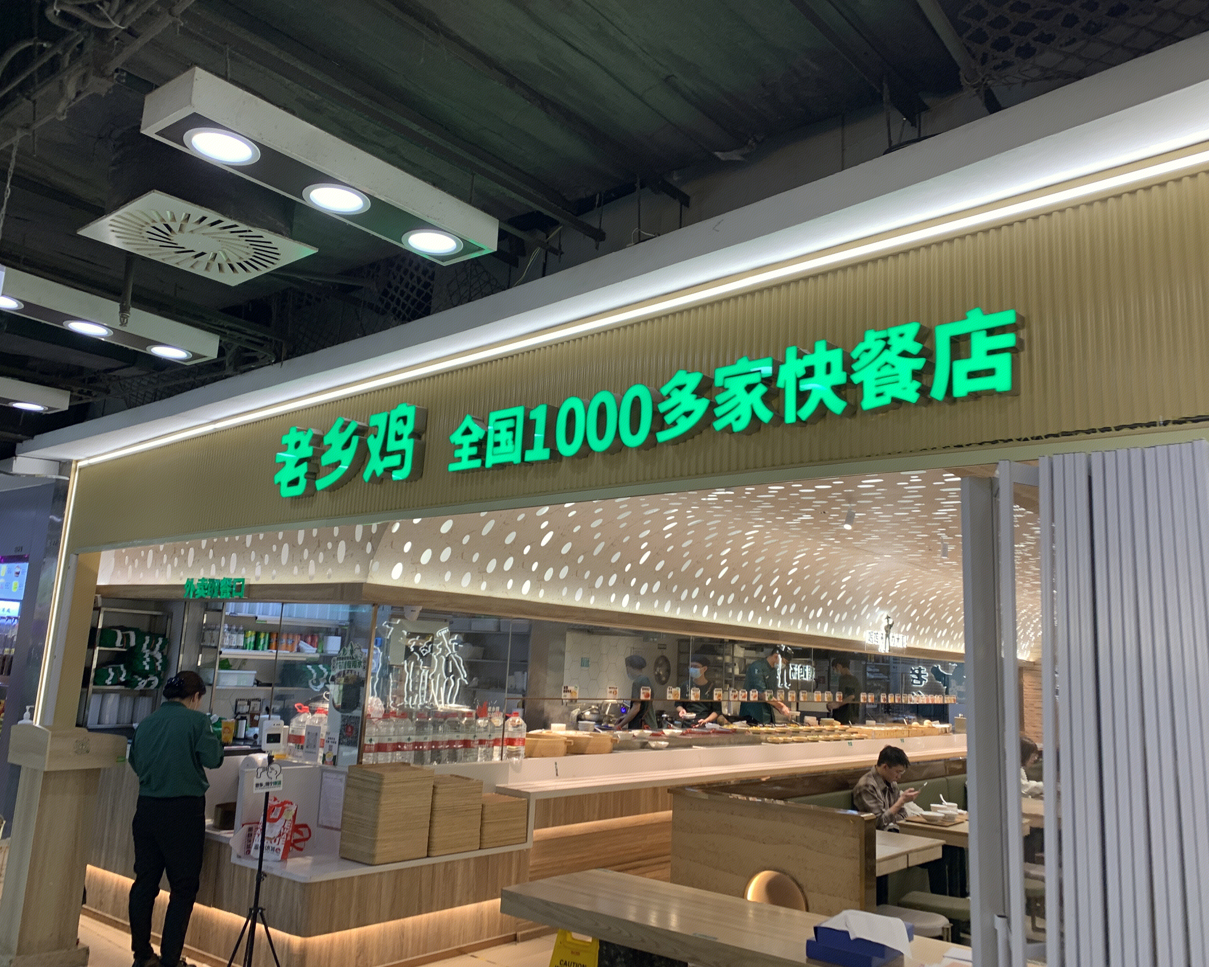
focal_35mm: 28
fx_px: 1002
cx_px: 588
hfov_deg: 62.2
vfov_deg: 51.5
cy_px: 479
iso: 64
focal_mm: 4.25
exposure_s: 1/100
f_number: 1.8
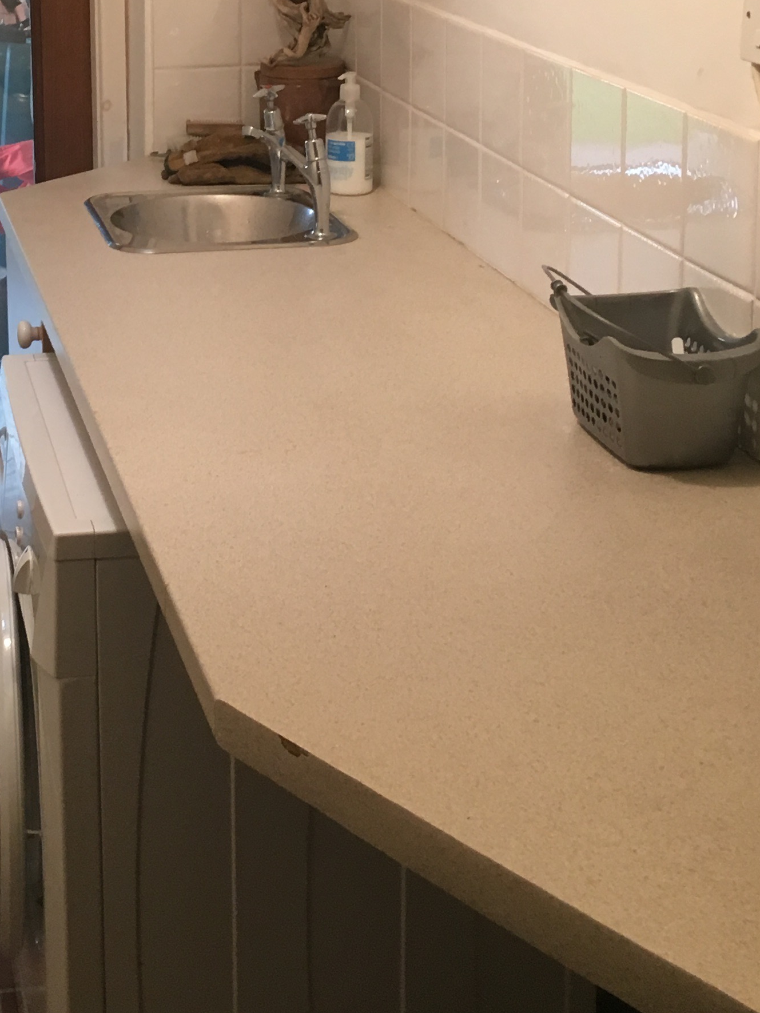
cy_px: 134
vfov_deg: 28.4
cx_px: 27
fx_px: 1932
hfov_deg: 21.6
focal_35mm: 66
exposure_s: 1/33
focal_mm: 4.15
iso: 125
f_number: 2.2
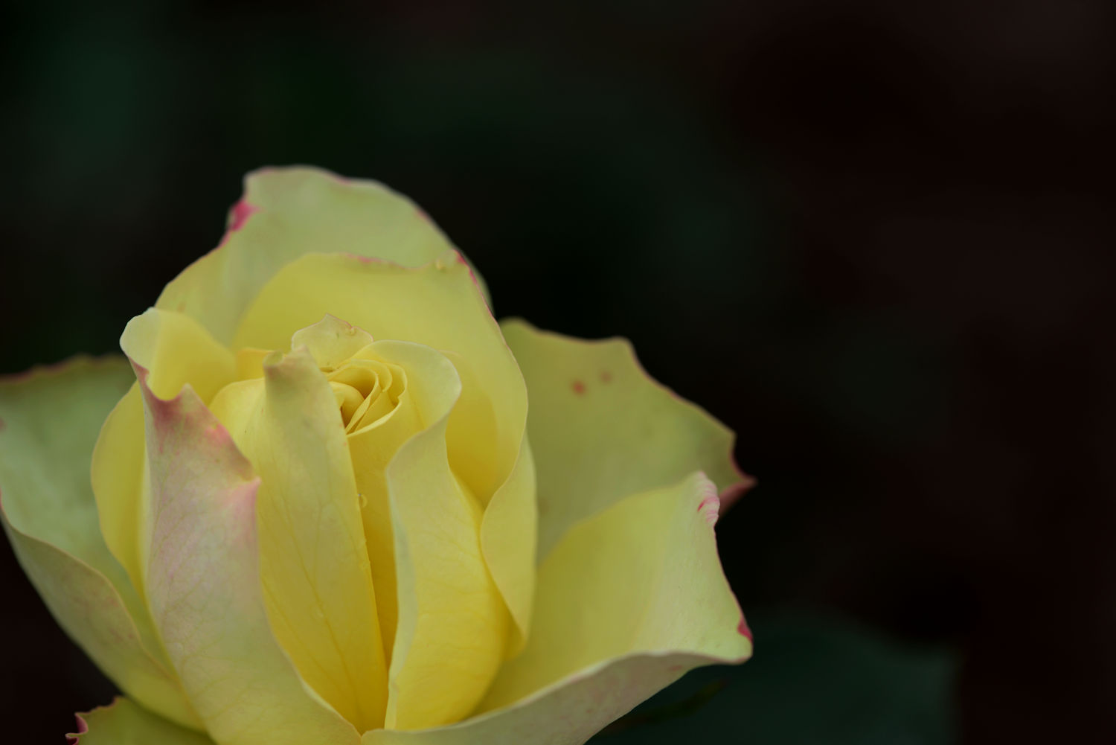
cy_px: 372
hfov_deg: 19.5
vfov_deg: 13.0
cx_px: 558
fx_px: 3256
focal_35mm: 105
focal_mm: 105
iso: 160
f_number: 5.6
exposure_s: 1/500
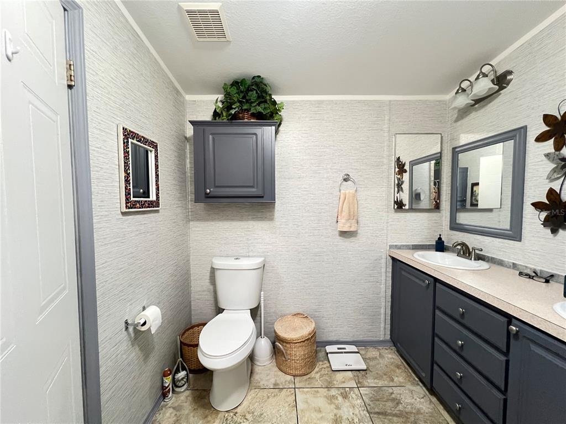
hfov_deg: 106.2
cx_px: 283
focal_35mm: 13
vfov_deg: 89.9
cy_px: 212
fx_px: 213
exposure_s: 1/60
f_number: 1.8
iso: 500
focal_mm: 1.57
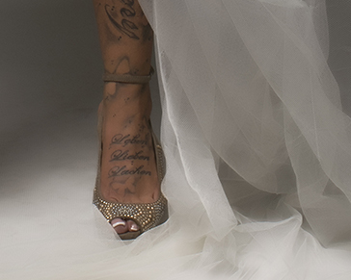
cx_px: 36
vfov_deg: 7.4
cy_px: -445
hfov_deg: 10.0
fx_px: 1995
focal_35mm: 192
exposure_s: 1/60
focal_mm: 31
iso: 200
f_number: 18
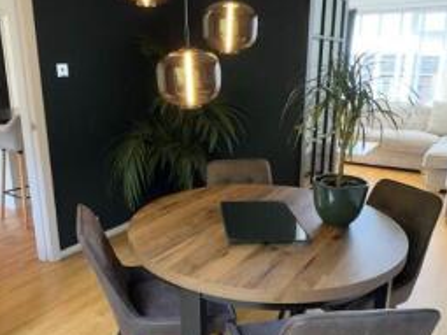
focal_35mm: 32
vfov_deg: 44.1
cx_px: 215
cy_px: 180
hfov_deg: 56.8
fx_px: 413
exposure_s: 1/100
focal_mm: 2.22
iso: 320
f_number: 2.2
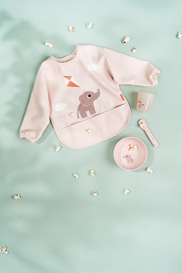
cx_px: 91
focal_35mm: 43
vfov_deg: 45.4
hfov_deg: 31.2
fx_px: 326
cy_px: 136
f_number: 4.5
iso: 400
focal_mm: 43
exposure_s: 1/400
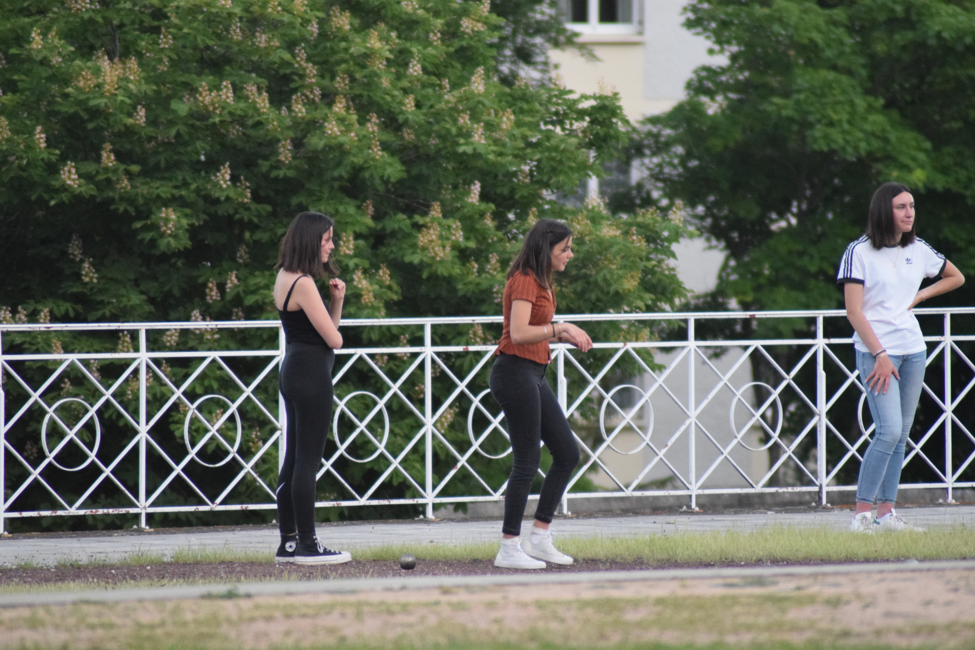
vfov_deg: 3.1
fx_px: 12187
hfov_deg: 4.6
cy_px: 325
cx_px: 488
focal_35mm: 450
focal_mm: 300
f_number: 5.6
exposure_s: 1/500
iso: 3600
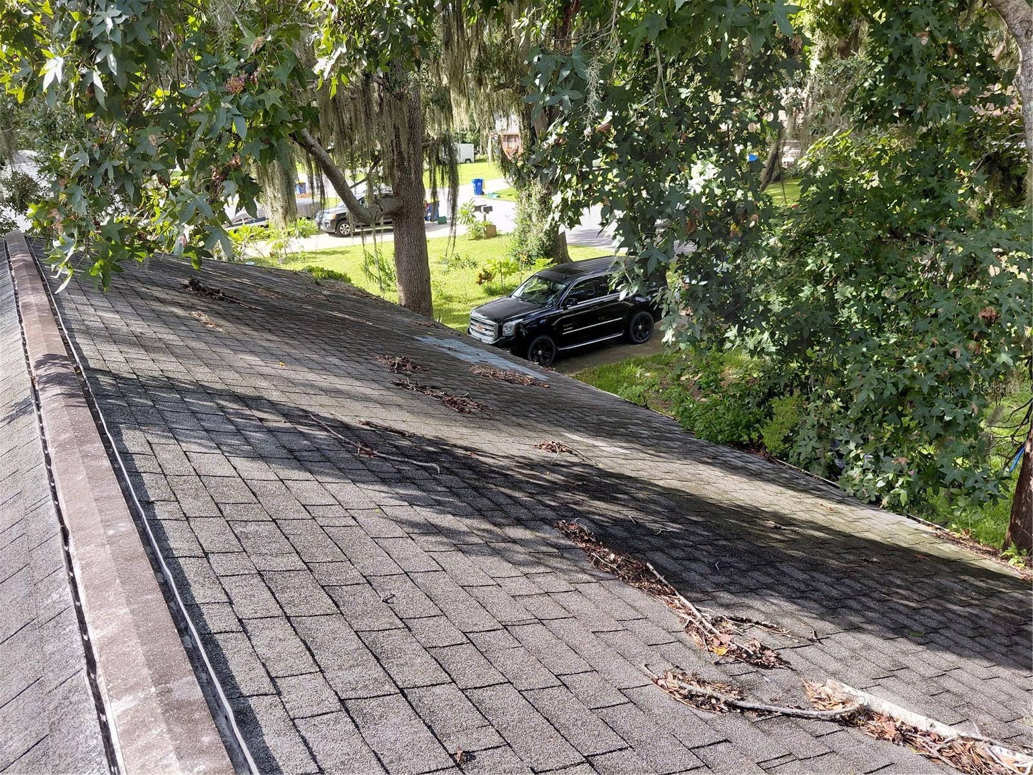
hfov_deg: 69.4
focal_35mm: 25
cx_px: 516
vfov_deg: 54.9
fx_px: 746
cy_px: 388
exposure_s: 1/348
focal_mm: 4.69
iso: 50
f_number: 1.8
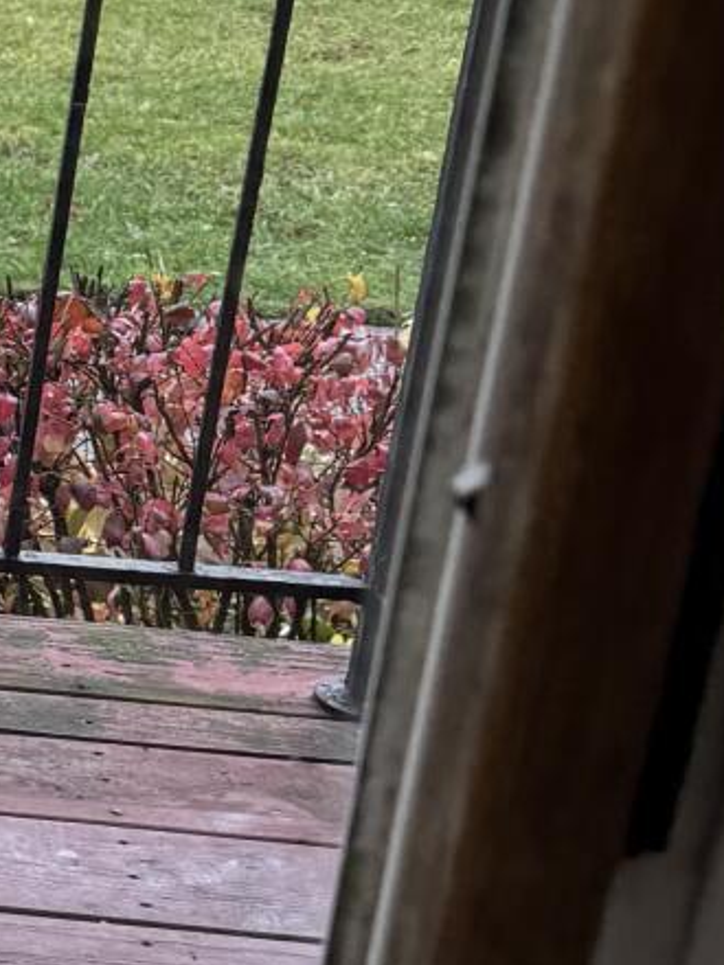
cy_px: 397
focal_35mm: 109
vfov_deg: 18.0
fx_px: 3040
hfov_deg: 11.8
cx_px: -829
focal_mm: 6.76
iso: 80
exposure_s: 1/277
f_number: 1.78
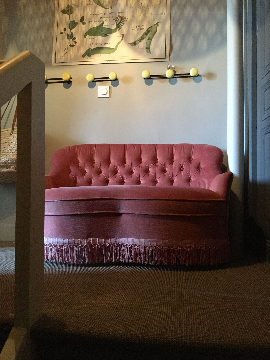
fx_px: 302
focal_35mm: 29
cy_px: 180
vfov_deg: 61.7
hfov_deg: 48.2
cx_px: 135
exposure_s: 1/17
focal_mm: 4.15
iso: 320
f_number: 2.2
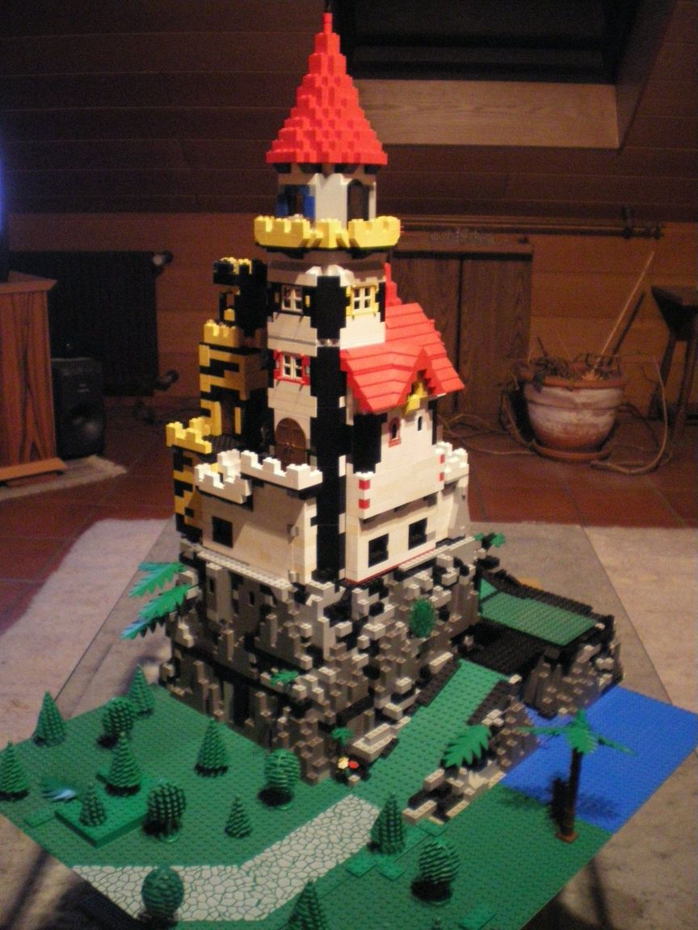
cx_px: 349
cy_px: 465
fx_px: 968
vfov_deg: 51.4
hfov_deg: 39.7
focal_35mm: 36
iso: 800
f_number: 3.1
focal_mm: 6.3
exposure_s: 1/6
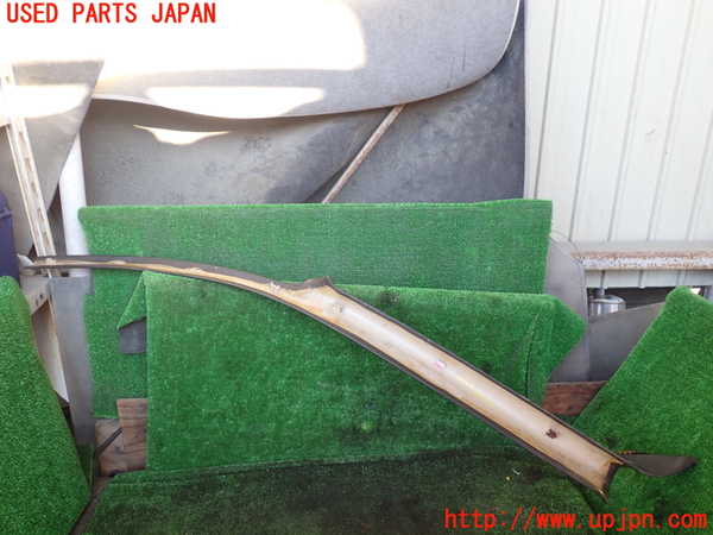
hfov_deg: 60.0
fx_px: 618
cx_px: 356
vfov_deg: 46.8
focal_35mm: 30
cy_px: 268
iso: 125
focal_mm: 5.4
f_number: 2.3
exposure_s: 1/60
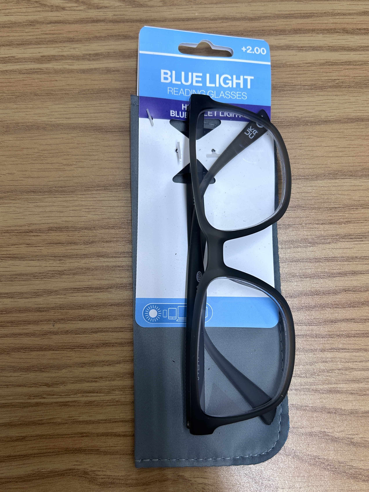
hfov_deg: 53.1
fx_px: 370
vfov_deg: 67.3
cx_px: 184
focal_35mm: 26
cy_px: 246
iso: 100
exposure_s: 1/120
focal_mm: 5.7
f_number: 1.5
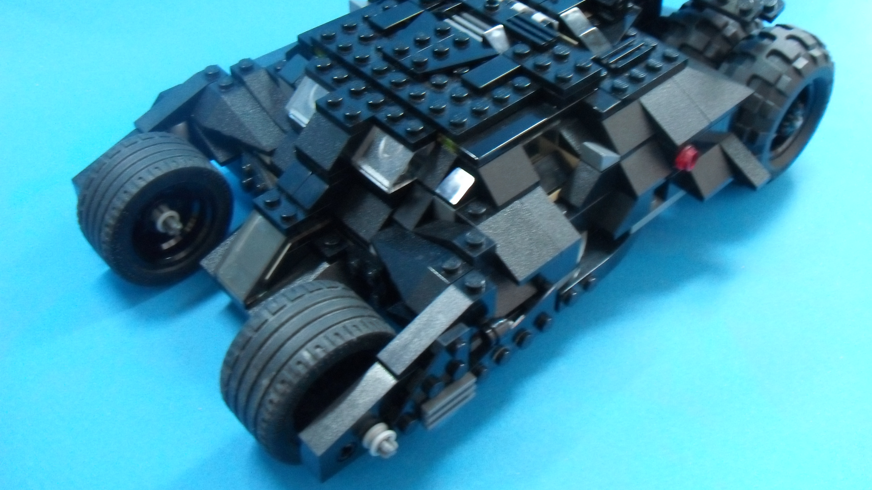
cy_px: 167
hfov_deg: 51.6
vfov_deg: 30.2
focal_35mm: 39
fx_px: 902
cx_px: 445
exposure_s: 1/30
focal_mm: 6.2
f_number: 2.8
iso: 320
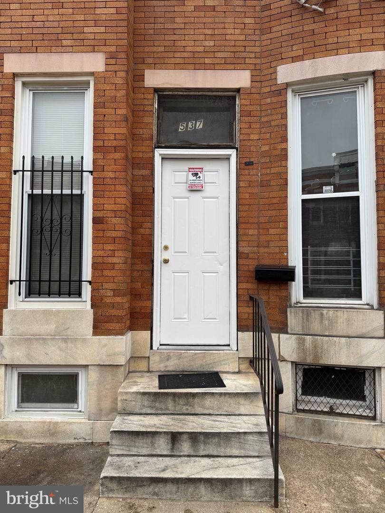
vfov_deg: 71.6
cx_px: 192
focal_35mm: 24
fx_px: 356
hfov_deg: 56.8
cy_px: 256
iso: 80
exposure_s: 1/678
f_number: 1.78
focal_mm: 6.76
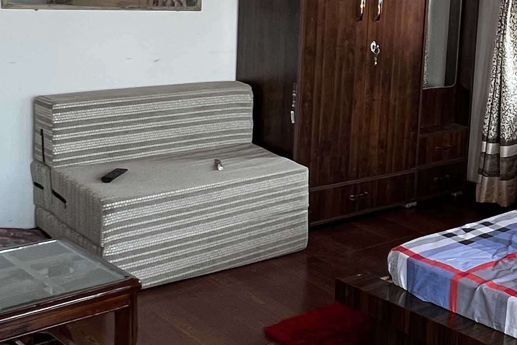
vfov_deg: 25.4
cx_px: 651
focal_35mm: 52
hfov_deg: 30.9
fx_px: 747
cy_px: 55
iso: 100
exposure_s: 1/100
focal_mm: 1.57
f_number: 1.8
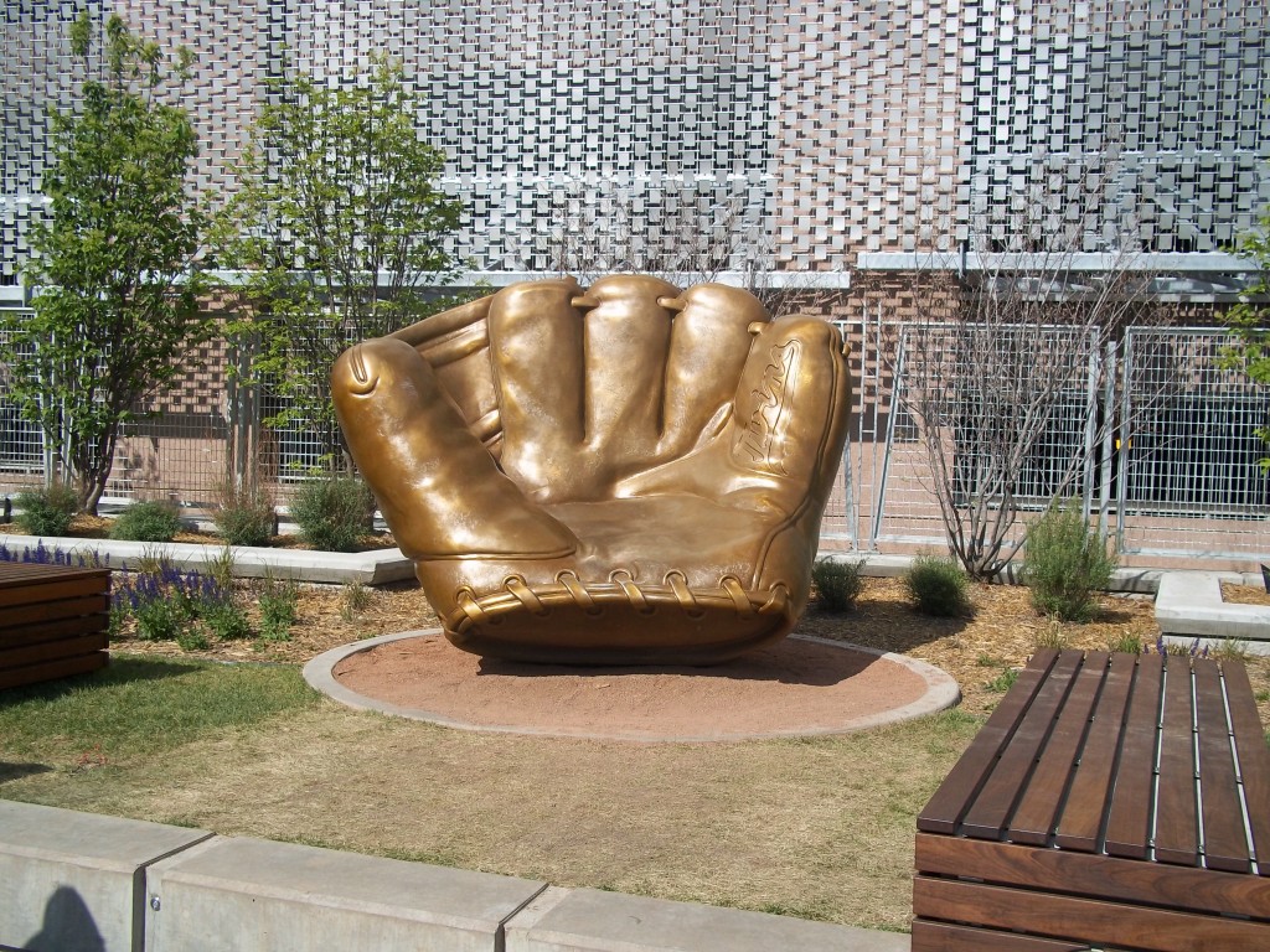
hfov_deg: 51.4
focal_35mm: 36
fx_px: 1321
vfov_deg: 39.7
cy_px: 476
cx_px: 635
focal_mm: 6.5
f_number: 8
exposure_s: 1/250
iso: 80
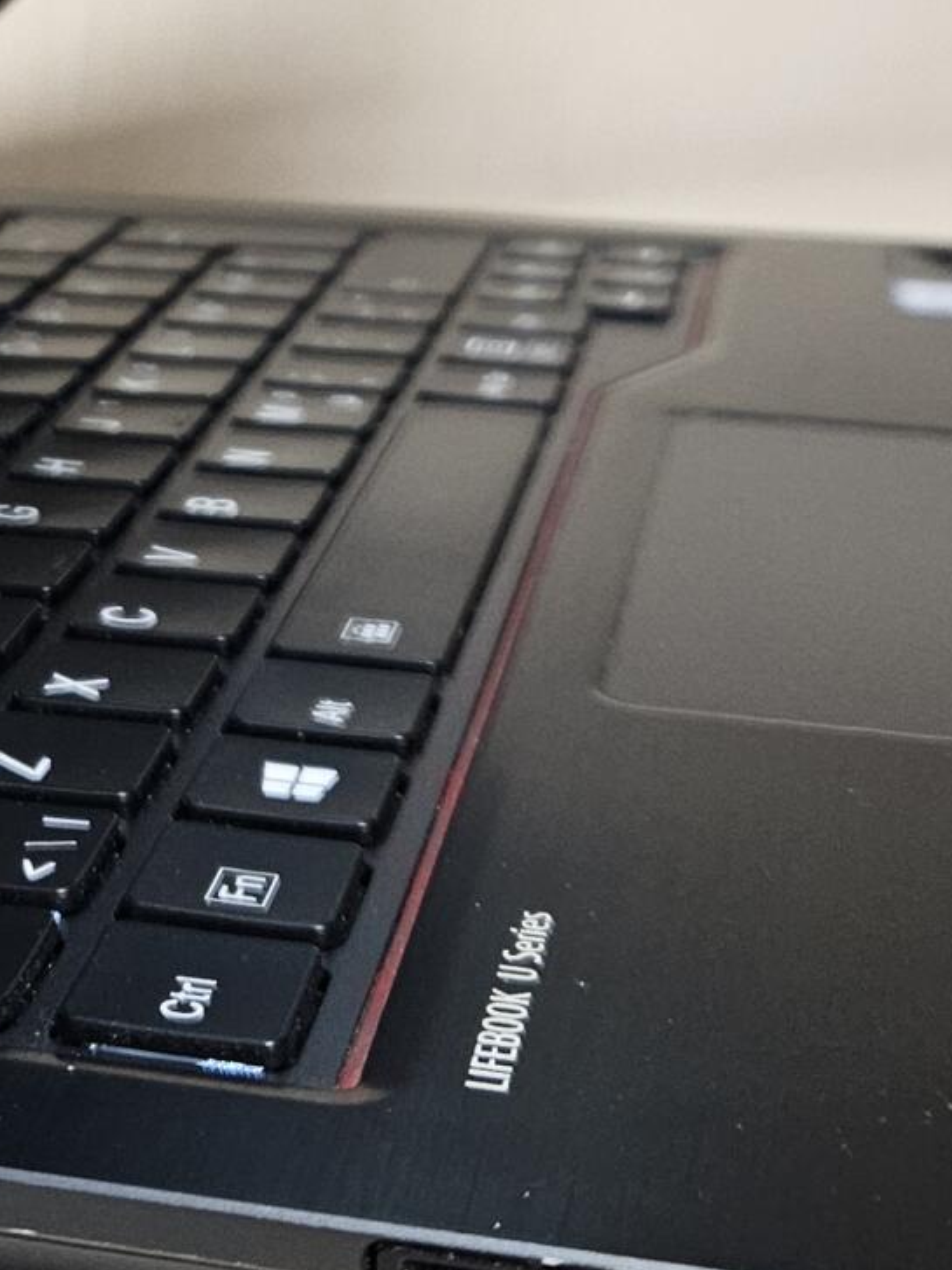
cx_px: 0
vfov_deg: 23.0
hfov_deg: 17.8
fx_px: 2971
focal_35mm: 81
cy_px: -58
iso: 250
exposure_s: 1/100
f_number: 1.8
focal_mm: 5.4
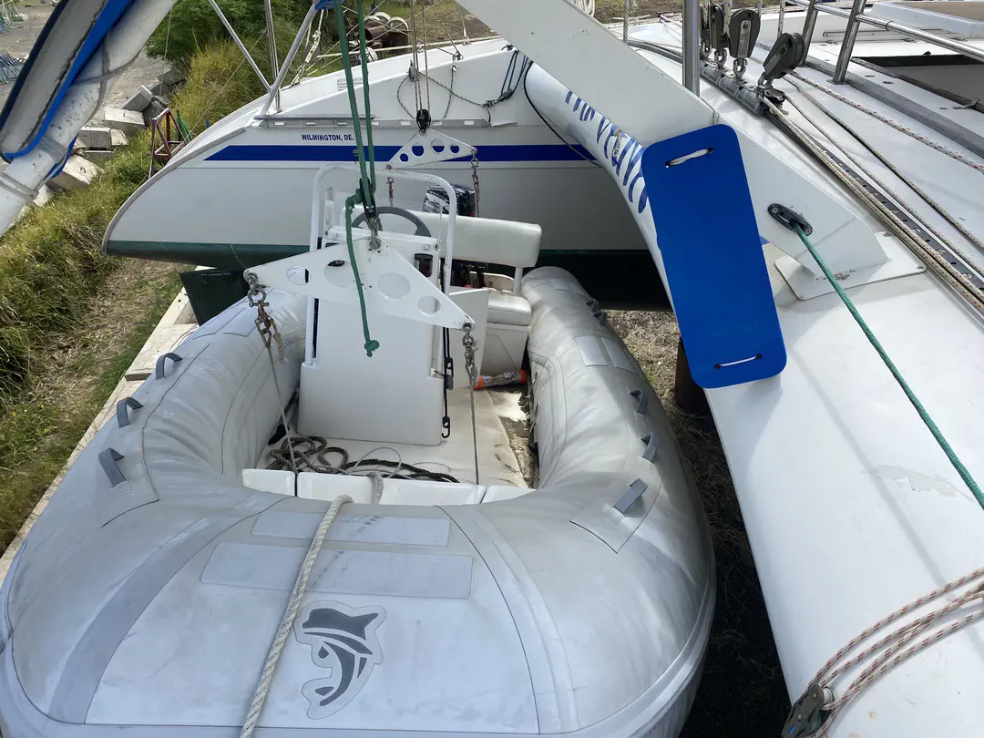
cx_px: 492
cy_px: 369
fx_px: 739
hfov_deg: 67.3
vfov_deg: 53.1
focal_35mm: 26
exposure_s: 1/1996
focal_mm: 4.25
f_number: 1.8
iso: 32
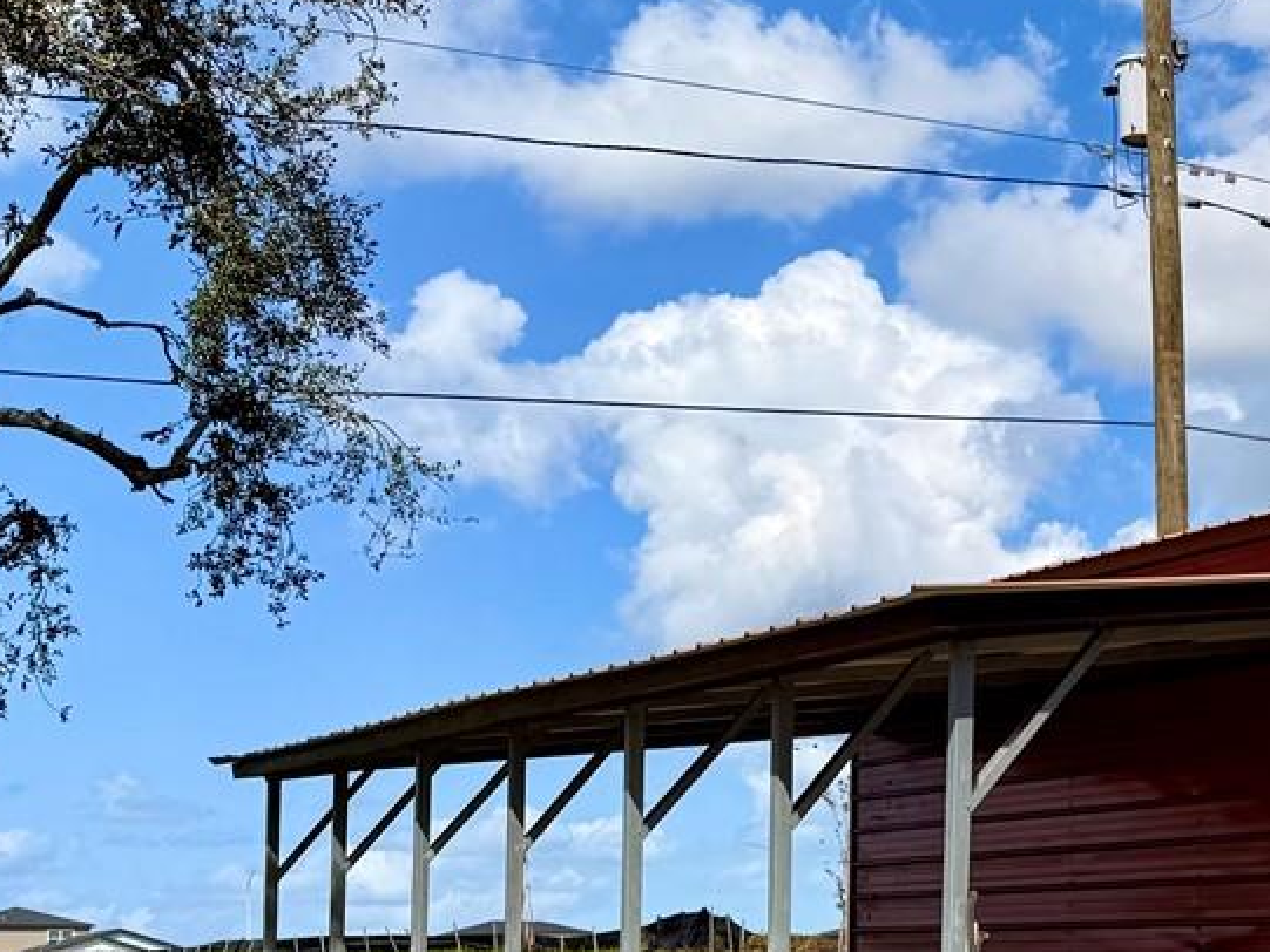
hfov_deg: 24.6
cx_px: 1549
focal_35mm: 71
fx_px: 2605
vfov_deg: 20.4
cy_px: 814
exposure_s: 1/7353
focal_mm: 6.76
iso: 80
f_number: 1.78
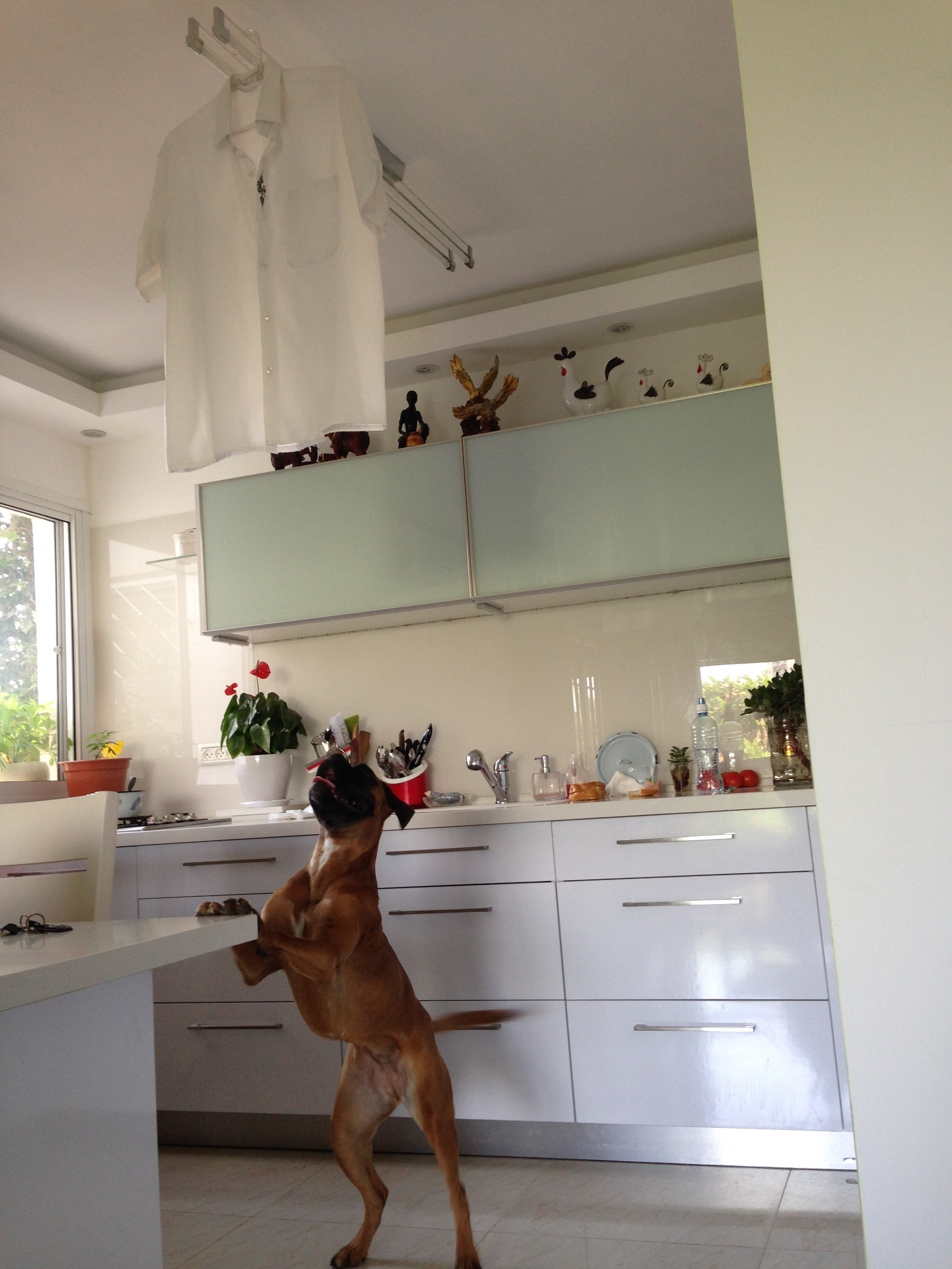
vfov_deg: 55.4
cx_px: 476
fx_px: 1210
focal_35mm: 33
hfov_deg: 42.9
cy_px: 634
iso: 50
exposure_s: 1/24
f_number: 2.4
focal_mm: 4.12
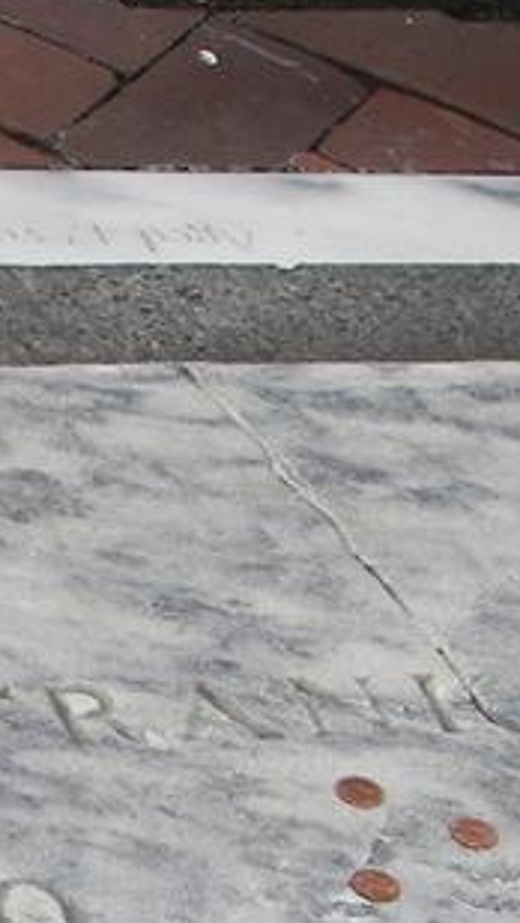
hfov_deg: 4.8
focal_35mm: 249
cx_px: -386
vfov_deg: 8.6
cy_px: 723
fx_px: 6099
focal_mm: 11.4
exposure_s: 1/400
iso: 64
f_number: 4
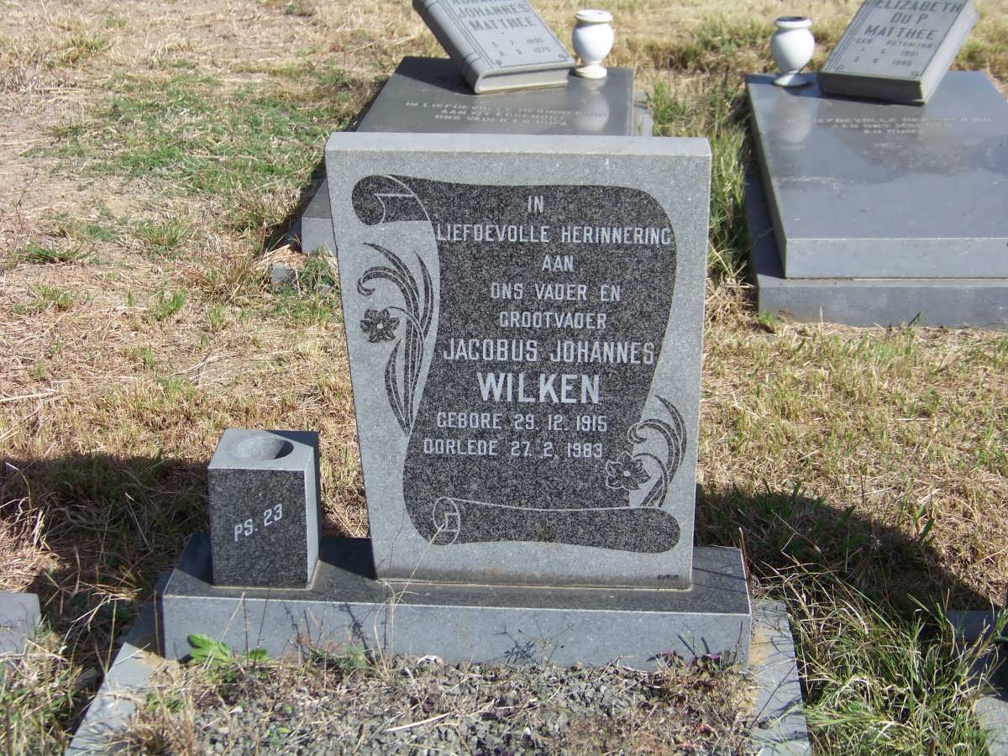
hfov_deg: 31.2
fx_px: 1805
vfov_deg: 23.7
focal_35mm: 62
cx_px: 504
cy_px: 378
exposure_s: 1/800
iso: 64
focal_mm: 10.5
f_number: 3.2
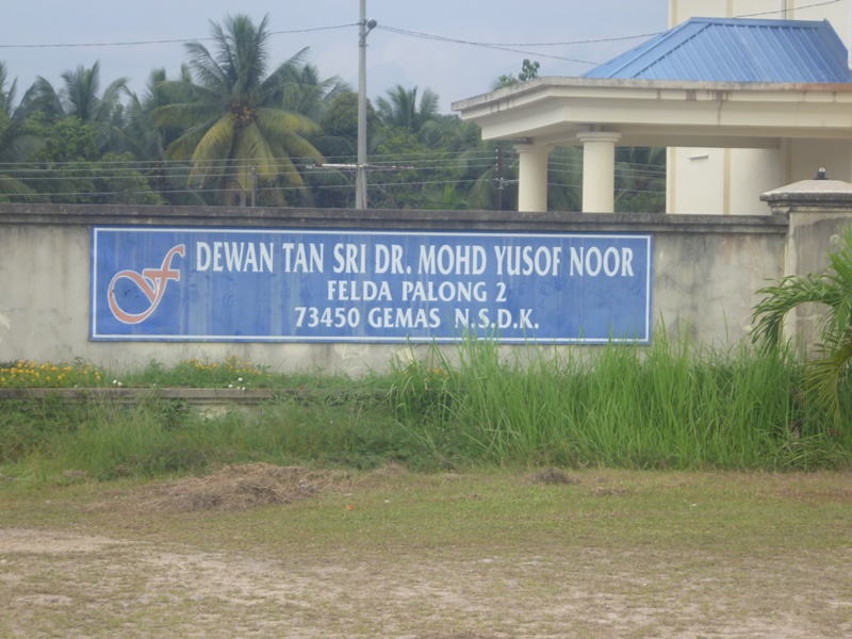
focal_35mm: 112
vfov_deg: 13.2
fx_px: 2757
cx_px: 426
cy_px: 320
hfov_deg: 17.6
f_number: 6.5
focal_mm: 20
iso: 100
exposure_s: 1/125
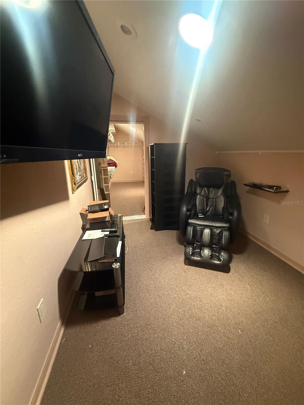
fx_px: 164
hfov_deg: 85.7
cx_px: 152
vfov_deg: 102.1
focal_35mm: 14
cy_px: 202
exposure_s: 1/60
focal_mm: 2.22
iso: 1000
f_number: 2.2
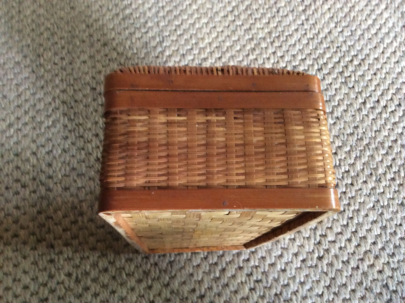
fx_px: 374
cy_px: 152
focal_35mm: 32
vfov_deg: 44.1
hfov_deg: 56.9
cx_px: 202
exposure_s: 1/20
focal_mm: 3.3
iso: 320
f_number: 2.4
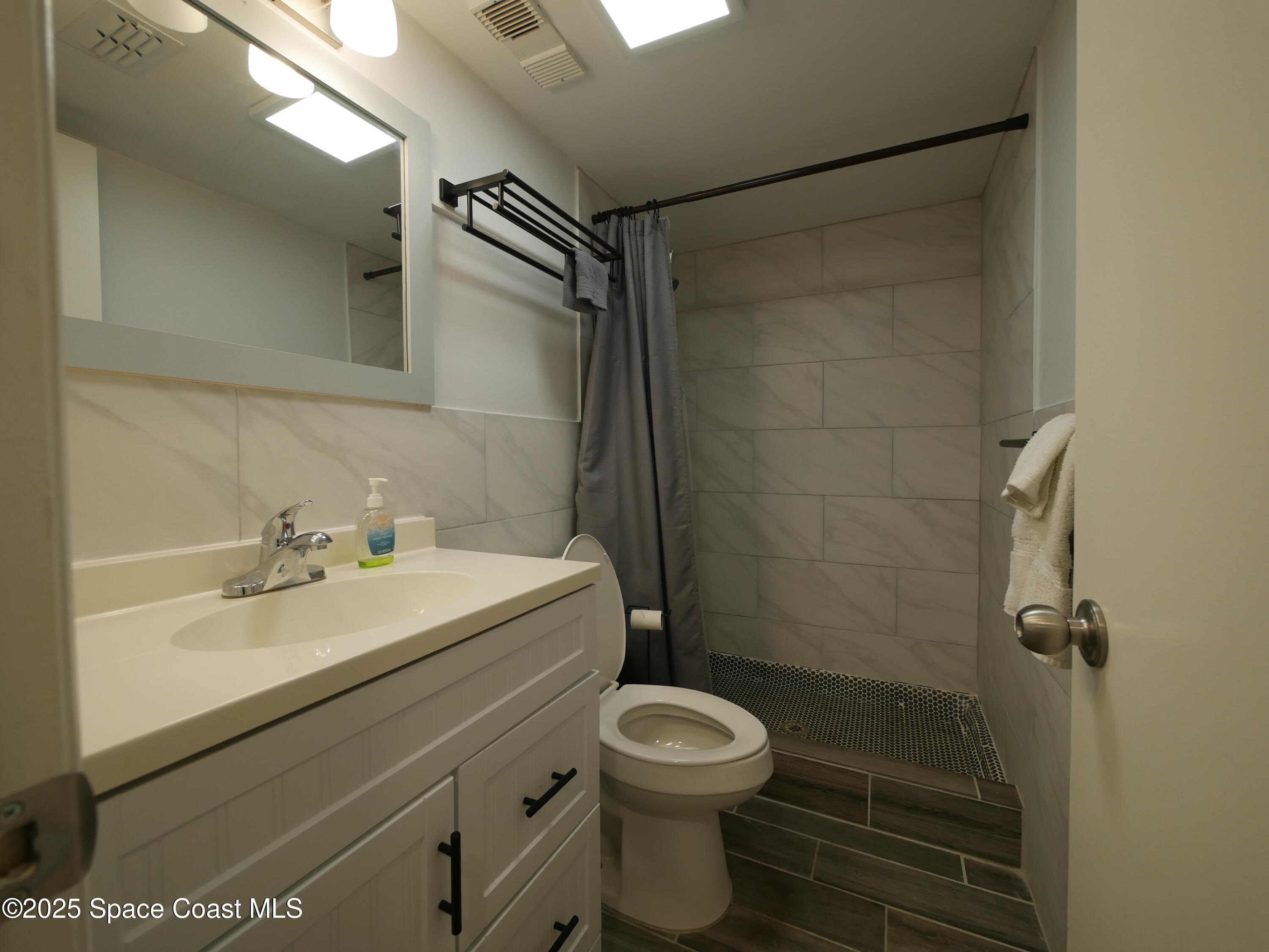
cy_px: 476
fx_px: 513
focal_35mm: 14
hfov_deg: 102.0
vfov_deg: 85.7
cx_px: 634
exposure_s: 1/60
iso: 400
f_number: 4
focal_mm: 7
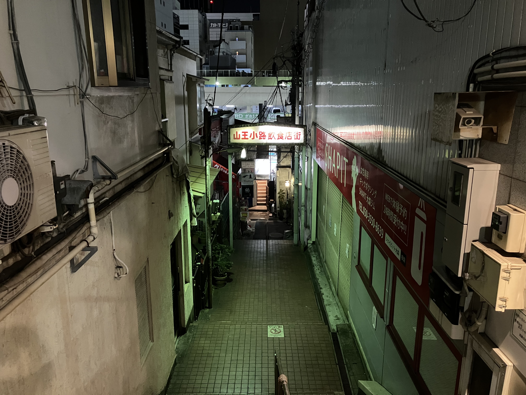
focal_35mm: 28
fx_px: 425
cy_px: 198
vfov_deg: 49.7
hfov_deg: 63.4
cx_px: 263
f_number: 1.8
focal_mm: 3.99
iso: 640
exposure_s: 1/22
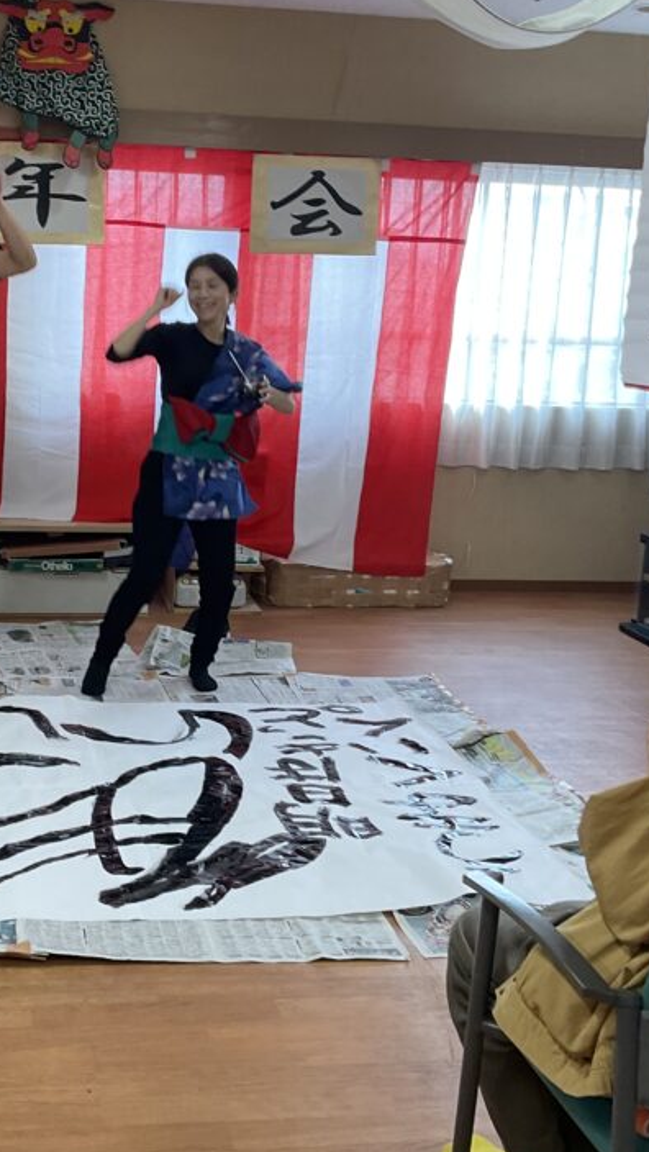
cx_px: 146
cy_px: 541
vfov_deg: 44.5
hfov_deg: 25.6
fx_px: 1406
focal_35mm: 46
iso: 50
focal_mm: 3
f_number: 1.8
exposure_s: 1/60
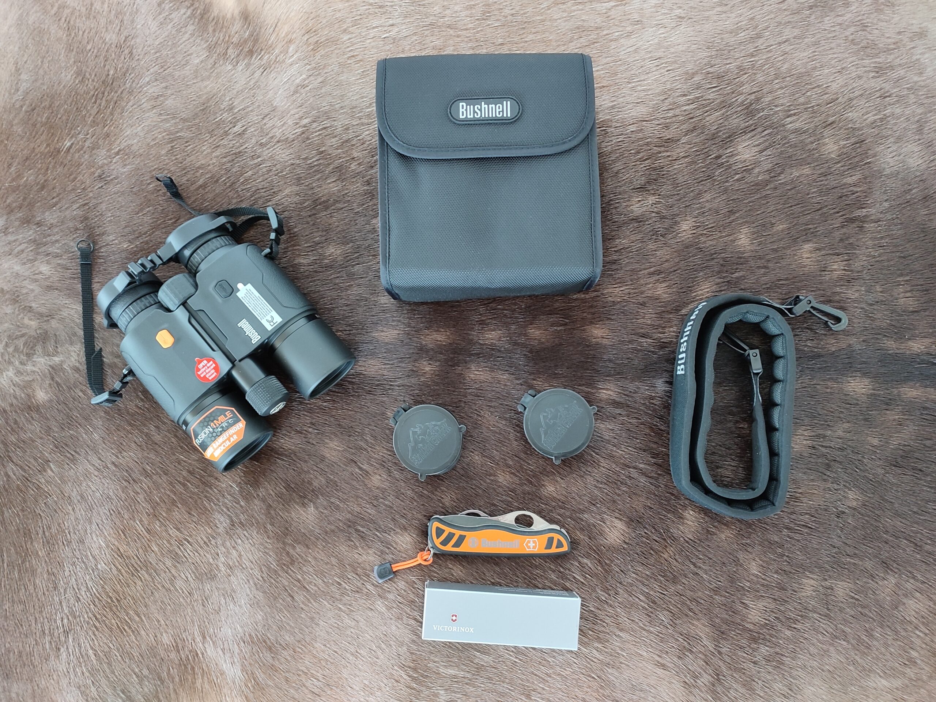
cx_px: 468
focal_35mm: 25
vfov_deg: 54.9
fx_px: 676
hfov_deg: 69.4
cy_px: 351
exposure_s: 1/20
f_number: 1.9
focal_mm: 6.04
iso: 698
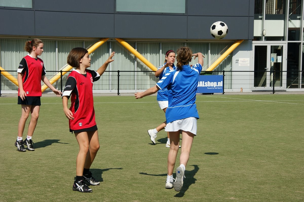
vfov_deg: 15.2
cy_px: 101
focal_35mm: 90
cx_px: 152
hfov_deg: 22.6
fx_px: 760
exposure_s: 1/400
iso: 200
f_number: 11
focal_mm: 60
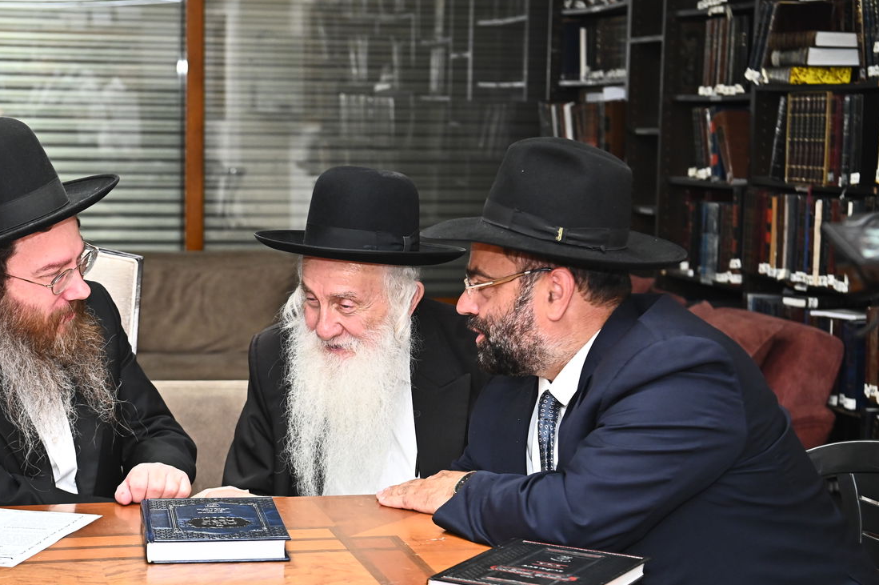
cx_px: 321
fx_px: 1927
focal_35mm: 79
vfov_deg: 17.2
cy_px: 298
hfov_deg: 25.6
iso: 2500
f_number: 5.6
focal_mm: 62
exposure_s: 1/200
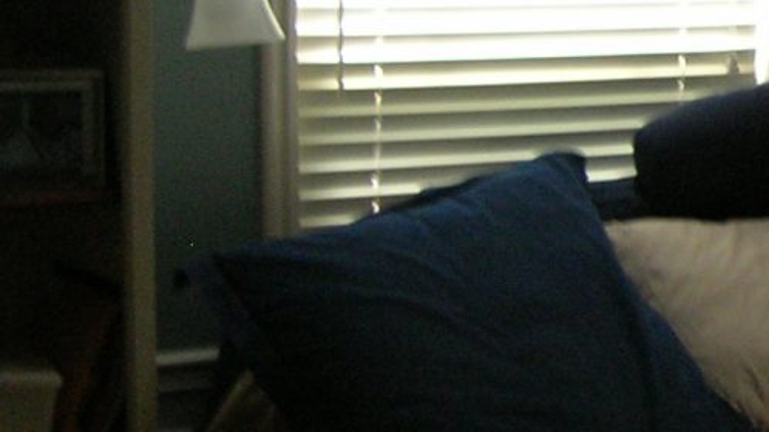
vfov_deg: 10.1
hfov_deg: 16.8
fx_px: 2426
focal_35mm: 119
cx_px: 1062
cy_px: -2
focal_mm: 5.7
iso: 100
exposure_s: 1/24
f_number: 2.9
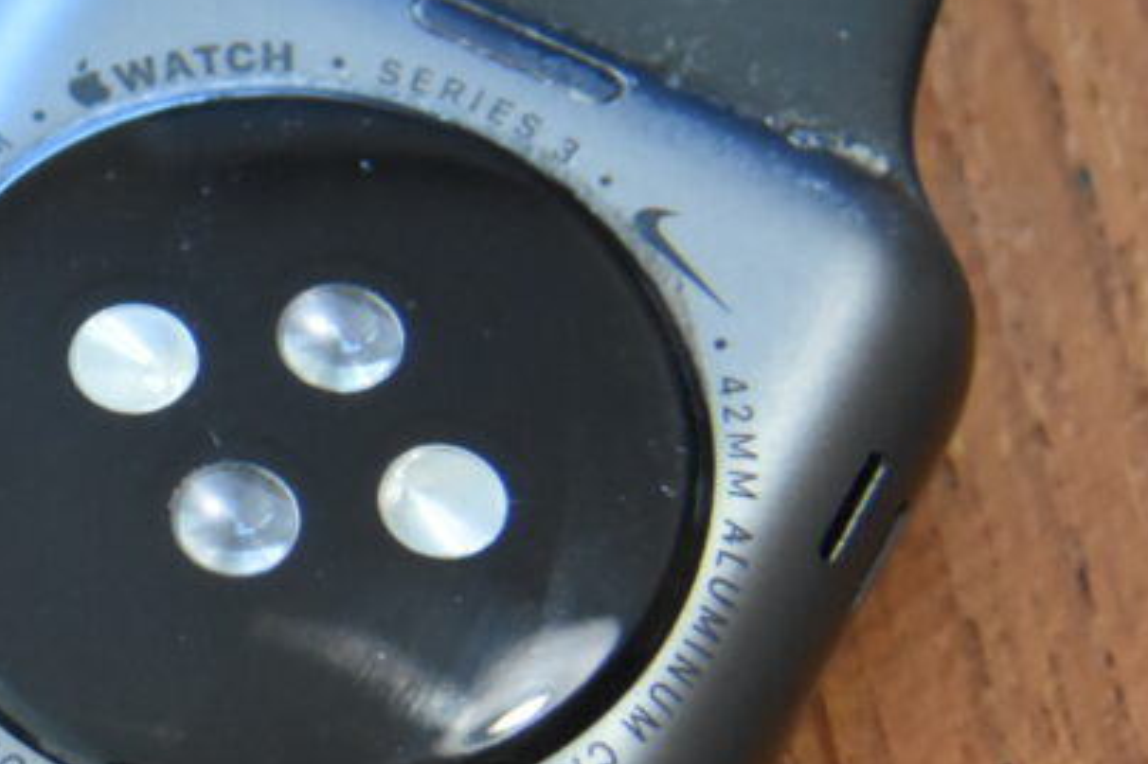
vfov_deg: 4.0
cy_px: 591
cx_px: -511
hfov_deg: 6.0
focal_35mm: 342
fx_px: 10901
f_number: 5.3
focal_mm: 60
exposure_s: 1/100
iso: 2800
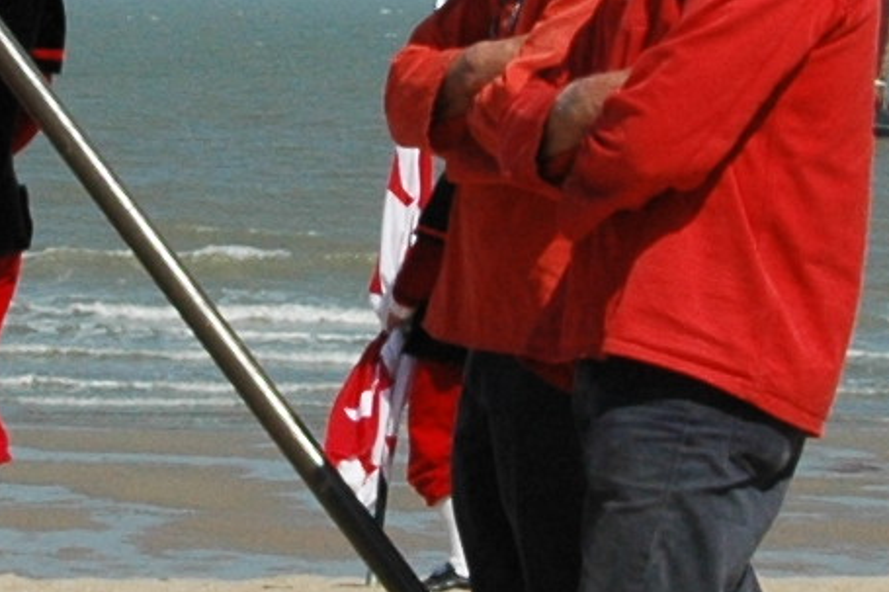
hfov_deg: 6.1
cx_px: 262
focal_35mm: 337
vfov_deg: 4.1
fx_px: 8319
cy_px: -94
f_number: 13
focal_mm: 34
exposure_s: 1/640
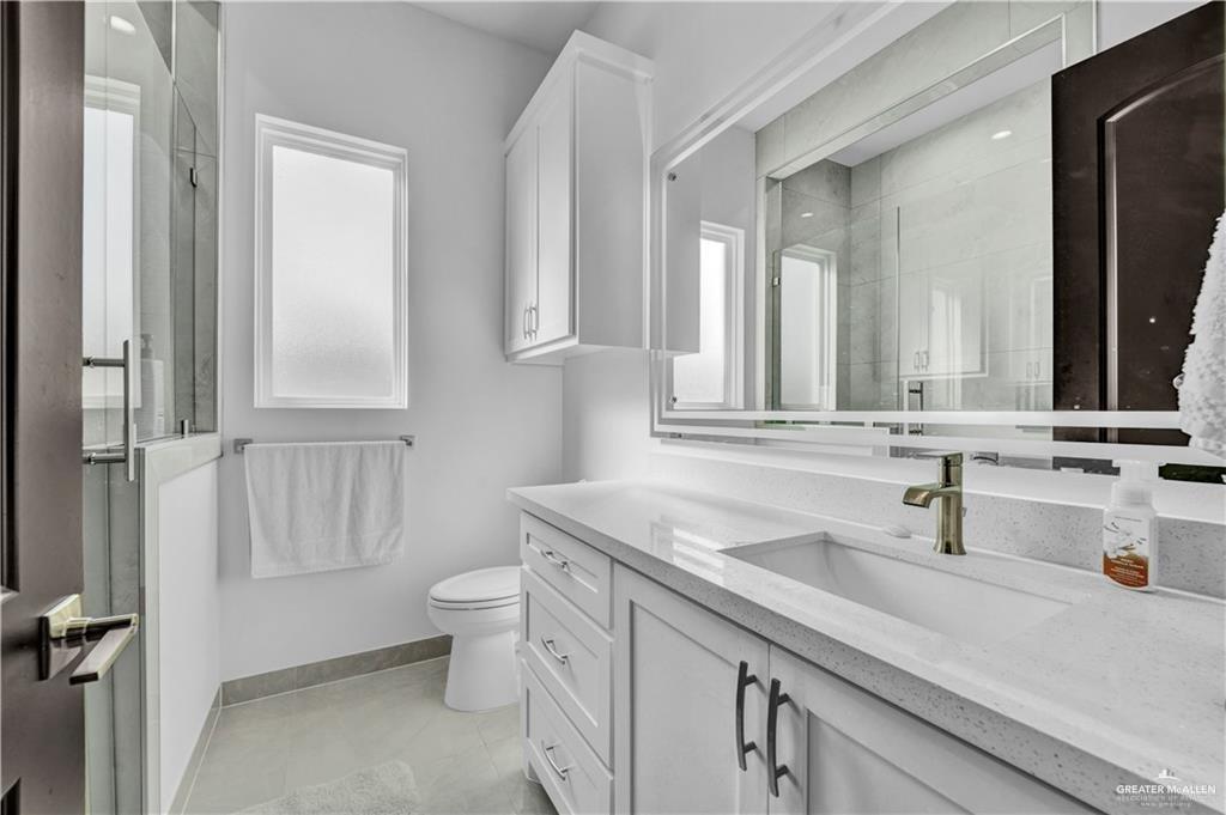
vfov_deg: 81.1
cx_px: 613
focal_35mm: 14
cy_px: 408
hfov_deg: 104.3
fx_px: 476
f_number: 8
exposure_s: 1/50
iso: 100
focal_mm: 14
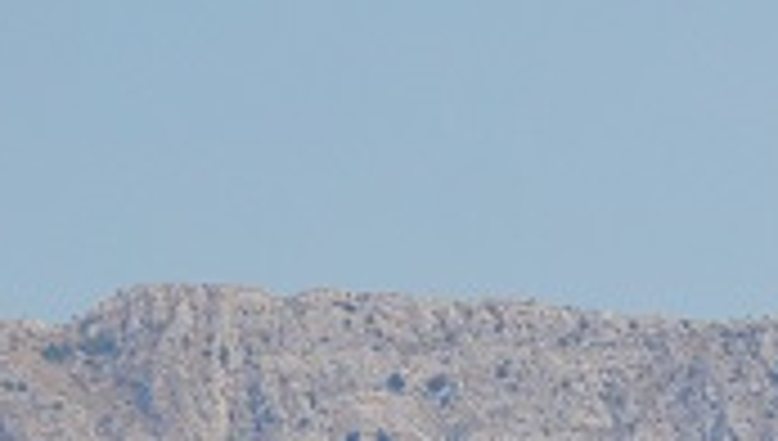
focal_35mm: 858
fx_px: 17730
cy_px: 1411
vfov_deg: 1.4
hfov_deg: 2.5
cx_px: 2219
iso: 400
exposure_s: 1/2000
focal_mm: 95
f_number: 5.6
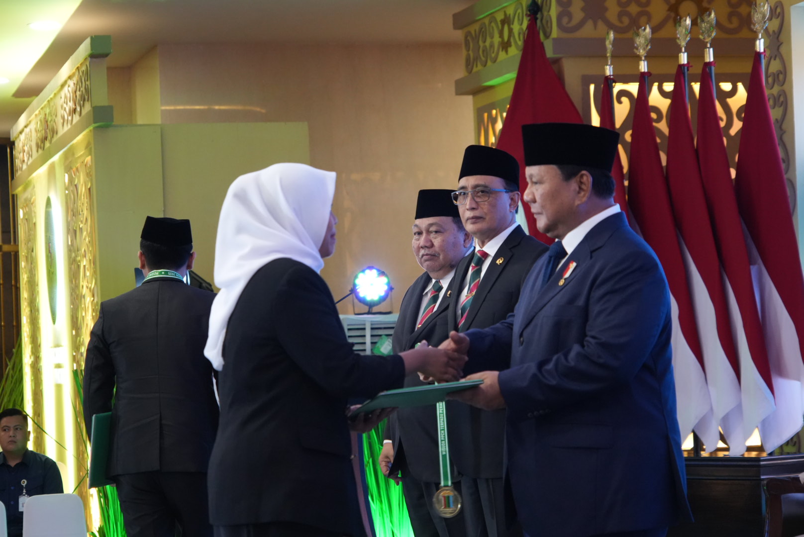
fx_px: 2302
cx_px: 402
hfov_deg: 19.8
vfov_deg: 13.3
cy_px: 268
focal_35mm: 103
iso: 5000
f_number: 6.3
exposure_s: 1/100
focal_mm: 103
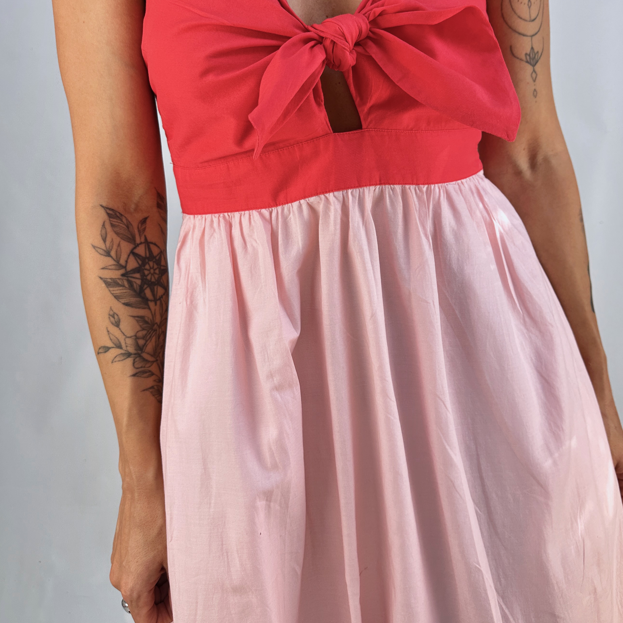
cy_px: 224
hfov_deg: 49.6
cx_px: 356
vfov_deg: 49.1
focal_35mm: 33
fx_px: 672
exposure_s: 1/331
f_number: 1.78
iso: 80
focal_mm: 6.86
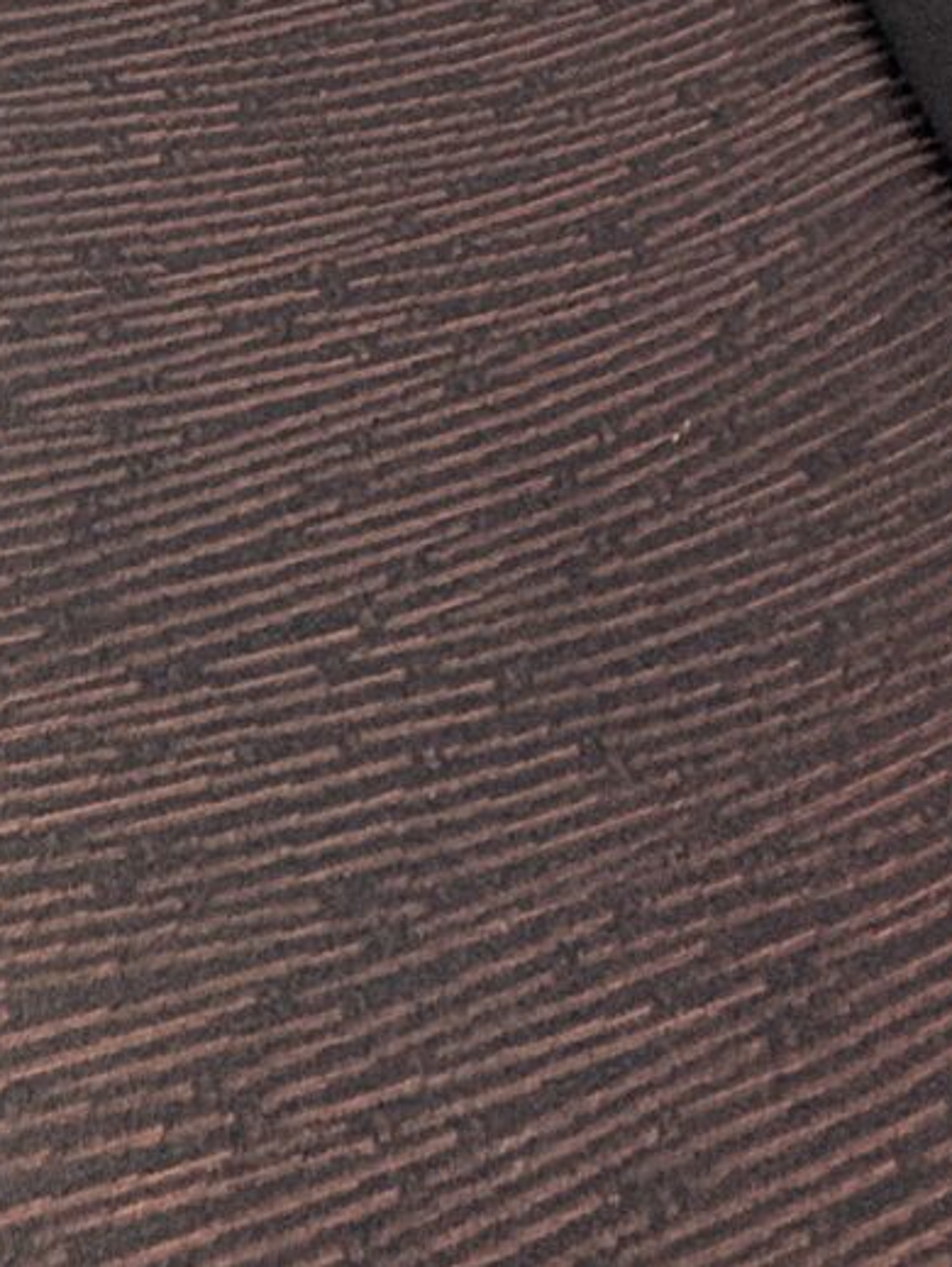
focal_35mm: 69
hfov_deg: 20.9
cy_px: -1699
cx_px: 88
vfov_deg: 15.7
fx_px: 2527
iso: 200
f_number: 2.2
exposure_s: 1/99
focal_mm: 2.22
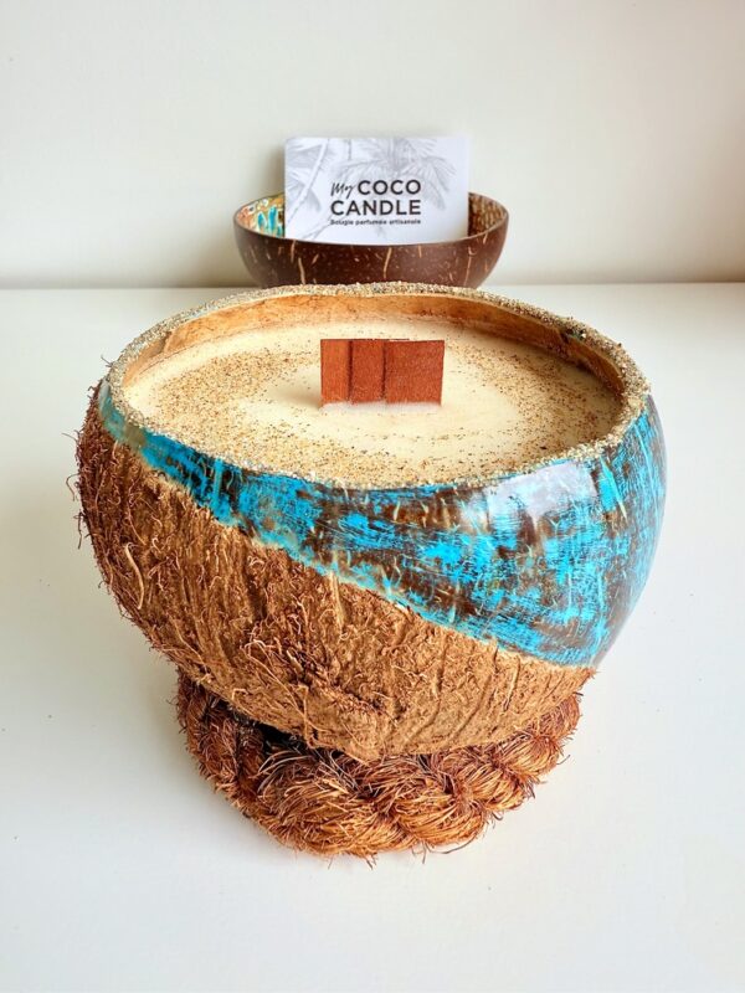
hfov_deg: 56.8
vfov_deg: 71.6
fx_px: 689
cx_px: 372
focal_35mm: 24
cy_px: 496
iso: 125
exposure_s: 1/99
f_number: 2.2
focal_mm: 2.22
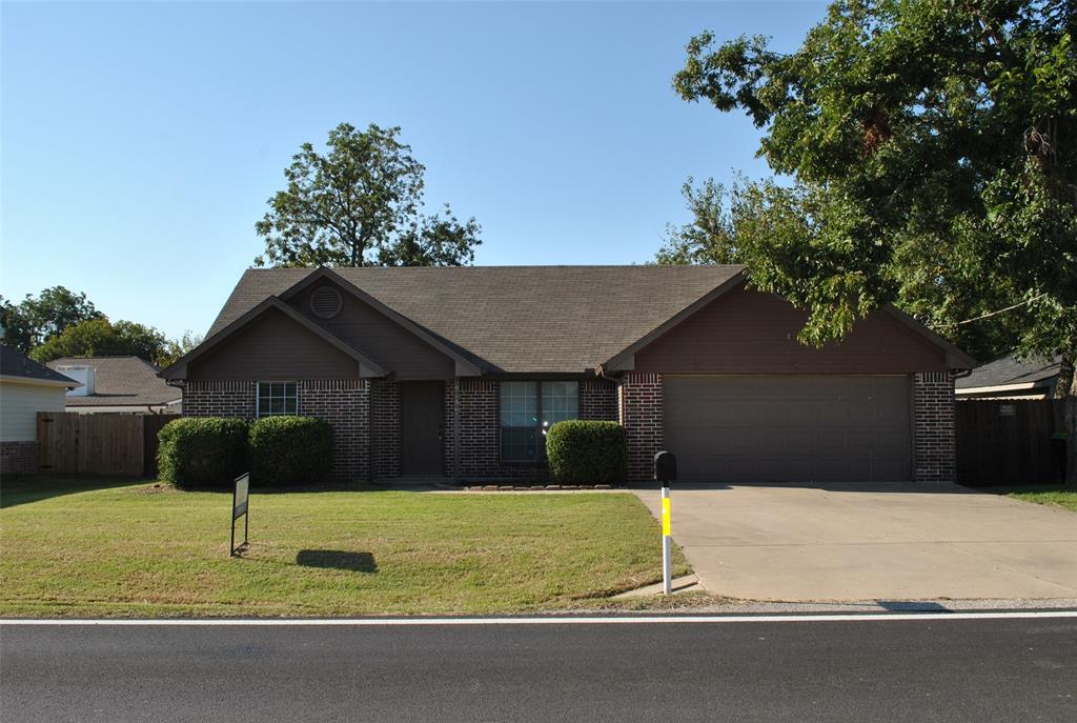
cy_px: 362
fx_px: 989
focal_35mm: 33
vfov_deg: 40.1
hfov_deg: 57.1
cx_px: 538
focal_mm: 22
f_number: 9
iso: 100
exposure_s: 1/200
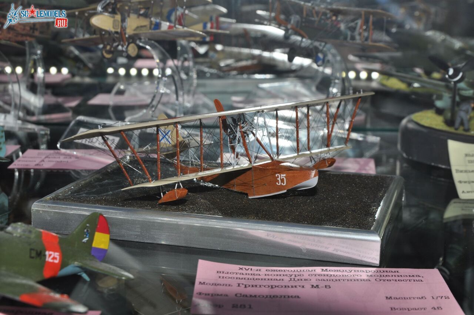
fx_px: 986
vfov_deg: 18.1
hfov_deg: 27.0
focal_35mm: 75
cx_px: 237
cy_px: 158
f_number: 11
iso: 200
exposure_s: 1/200
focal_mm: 50
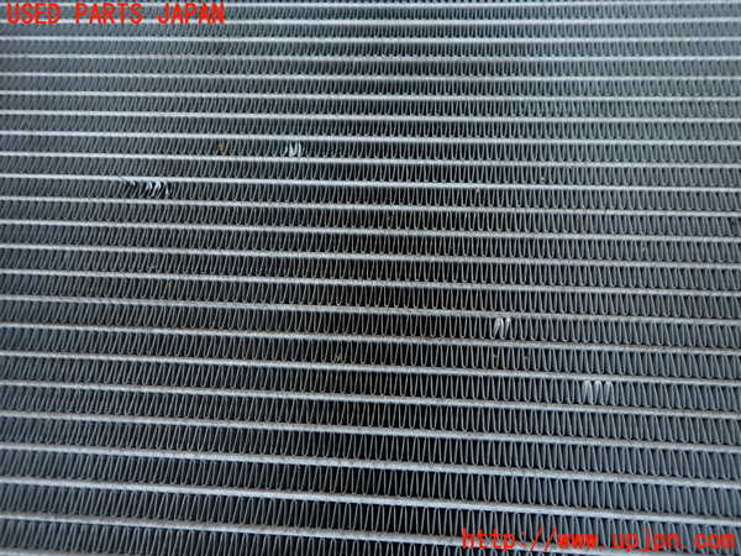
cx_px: 370
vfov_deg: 54.9
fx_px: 535
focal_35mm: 25
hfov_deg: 69.4
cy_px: 278
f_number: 2
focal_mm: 4.5
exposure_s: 1/100
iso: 100
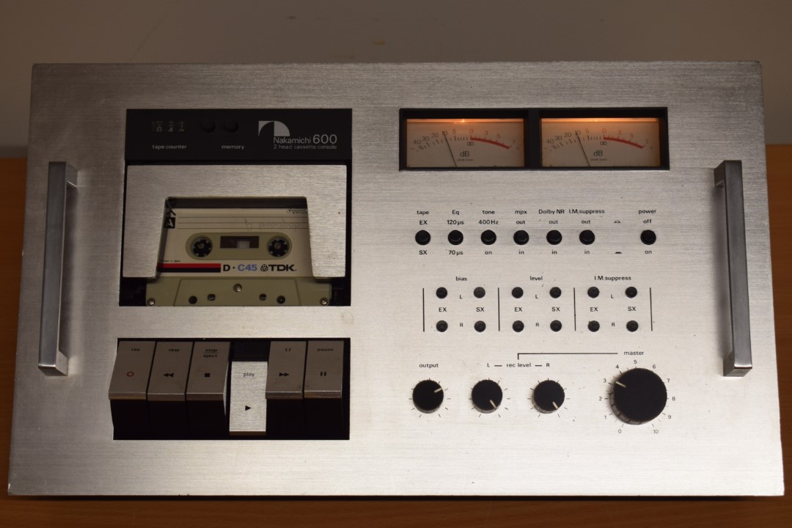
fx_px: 1386
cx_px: 396
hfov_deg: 31.9
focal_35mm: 63
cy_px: 264
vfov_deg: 21.6
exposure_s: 1/125
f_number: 7.1
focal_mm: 42
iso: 400
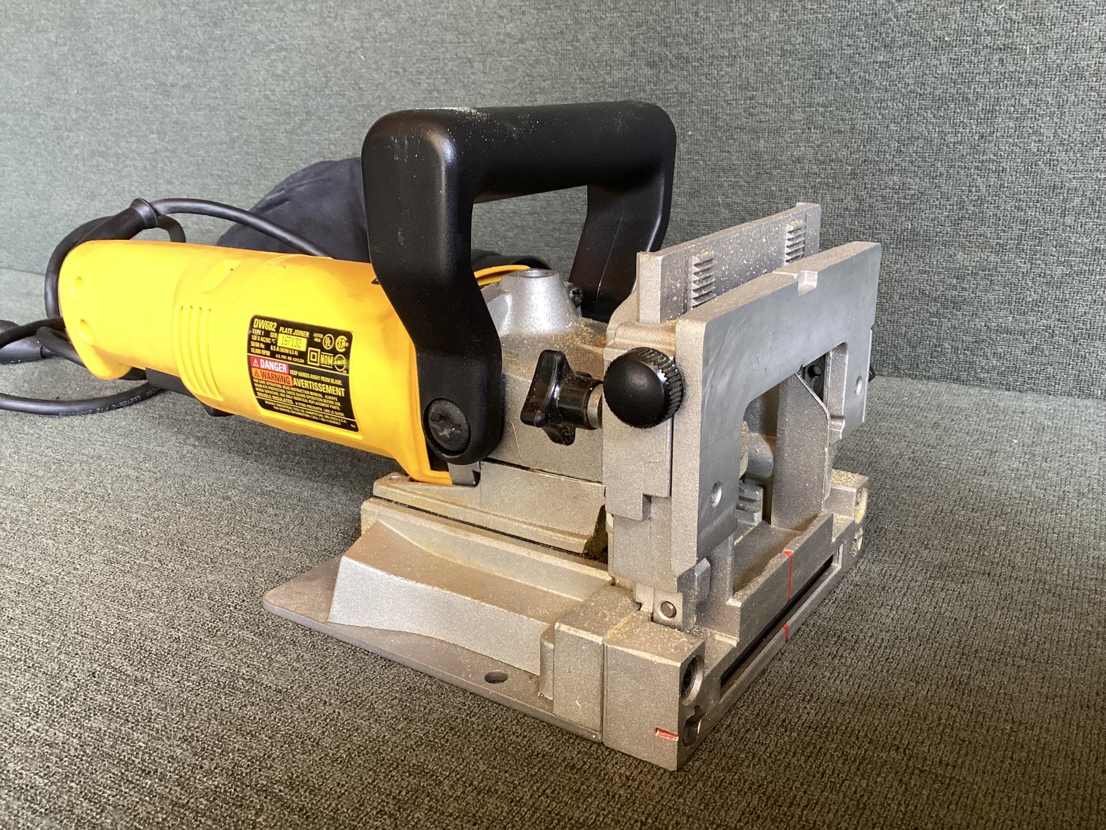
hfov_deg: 58.3
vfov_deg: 45.4
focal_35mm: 31
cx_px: 553
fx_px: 991
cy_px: 415
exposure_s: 1/60
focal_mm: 3.3
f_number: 2.4
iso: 250
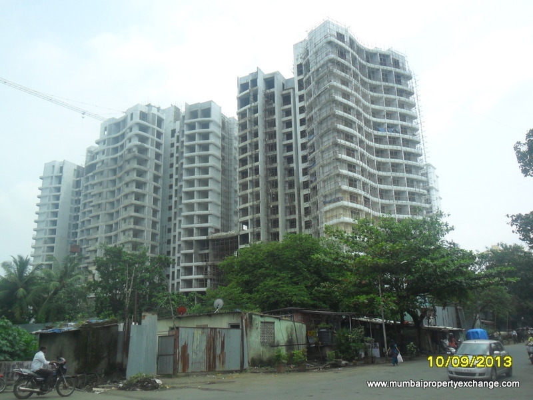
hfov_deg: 56.8
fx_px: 493
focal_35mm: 32
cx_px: 266
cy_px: 200
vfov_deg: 44.2
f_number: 3.7
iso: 100
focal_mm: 5.7
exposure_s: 1/1000
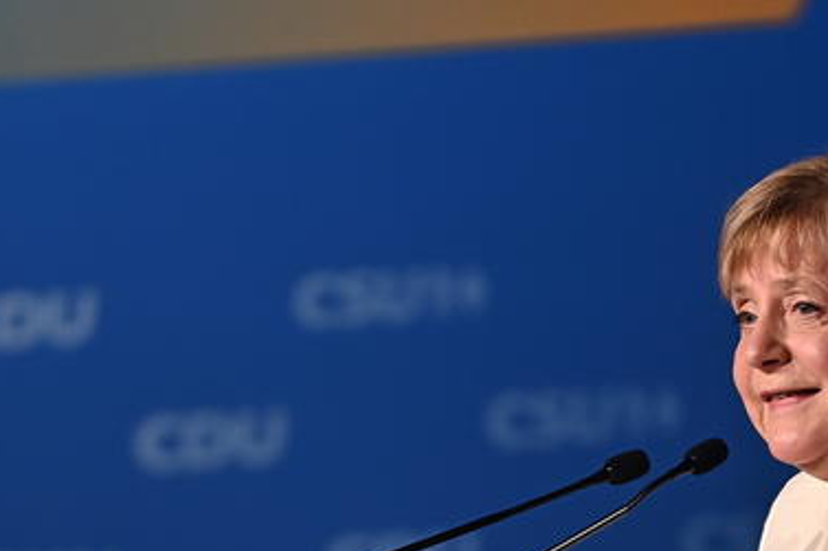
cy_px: 620
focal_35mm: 733
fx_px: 16851
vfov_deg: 1.9
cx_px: 367
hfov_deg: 2.8
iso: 1250
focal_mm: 300
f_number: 4
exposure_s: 1/250
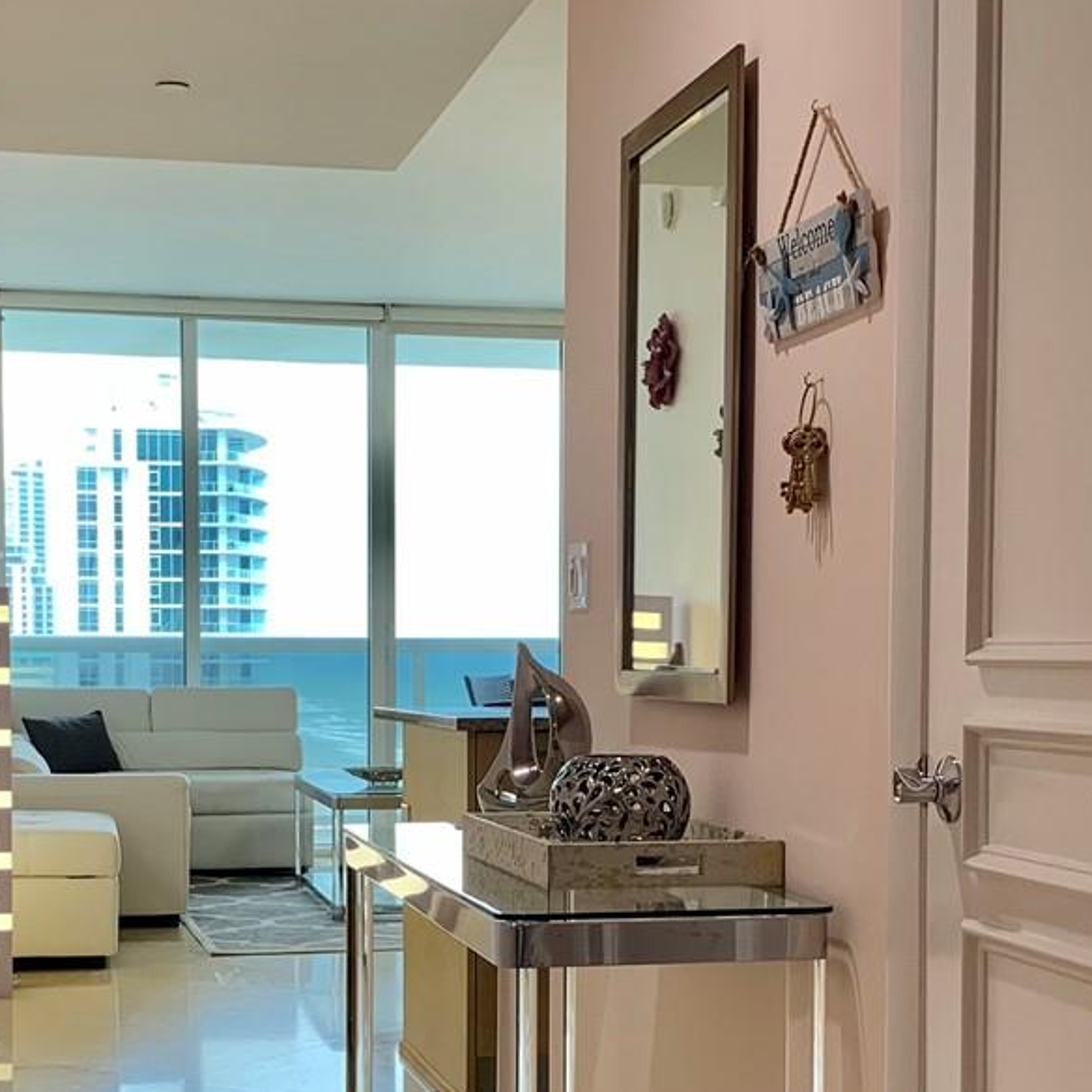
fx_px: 2248
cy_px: 772
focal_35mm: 63
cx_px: 484
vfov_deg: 27.0
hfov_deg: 27.3
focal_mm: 4.25
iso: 80
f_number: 1.8
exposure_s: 1/120
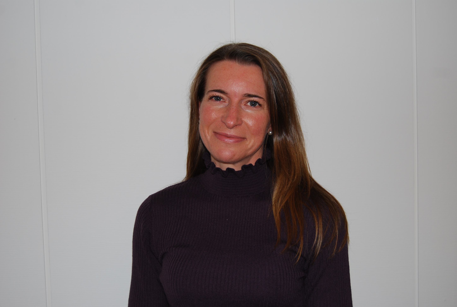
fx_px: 611
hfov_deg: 41.0
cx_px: 228
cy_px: 154
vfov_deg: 28.2
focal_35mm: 48
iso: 200
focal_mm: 32
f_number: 4.5
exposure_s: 1/60
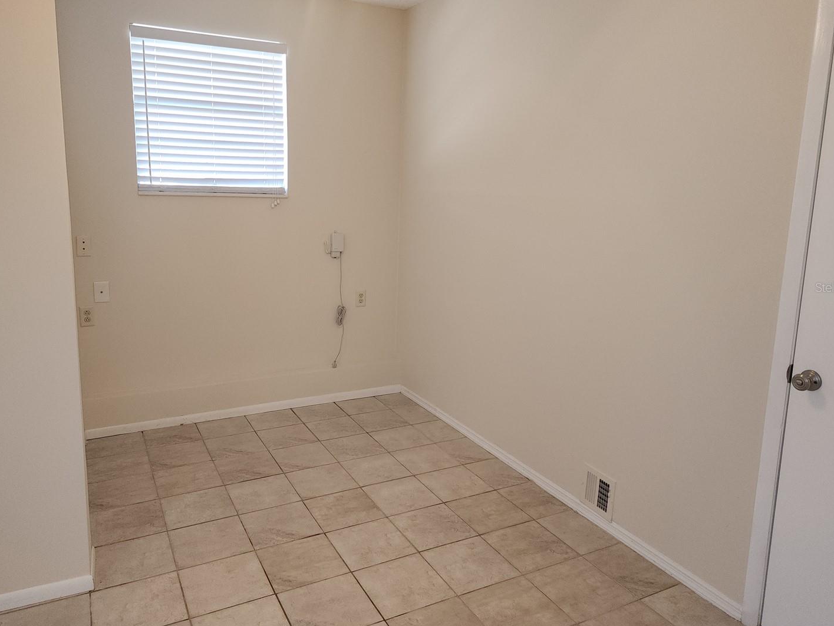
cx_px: 400
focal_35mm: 26
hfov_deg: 67.3
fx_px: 627
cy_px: 287
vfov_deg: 53.0
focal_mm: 6.4
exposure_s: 1/60
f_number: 1.8
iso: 100
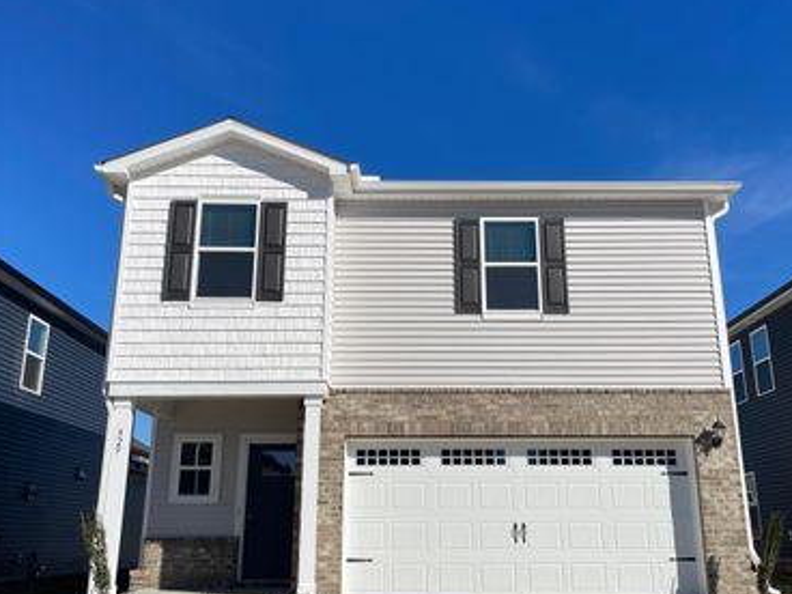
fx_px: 778
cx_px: 422
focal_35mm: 34
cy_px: 289
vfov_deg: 41.8
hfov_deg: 53.9
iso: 32
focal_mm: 5.1
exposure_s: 1/7937
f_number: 1.6
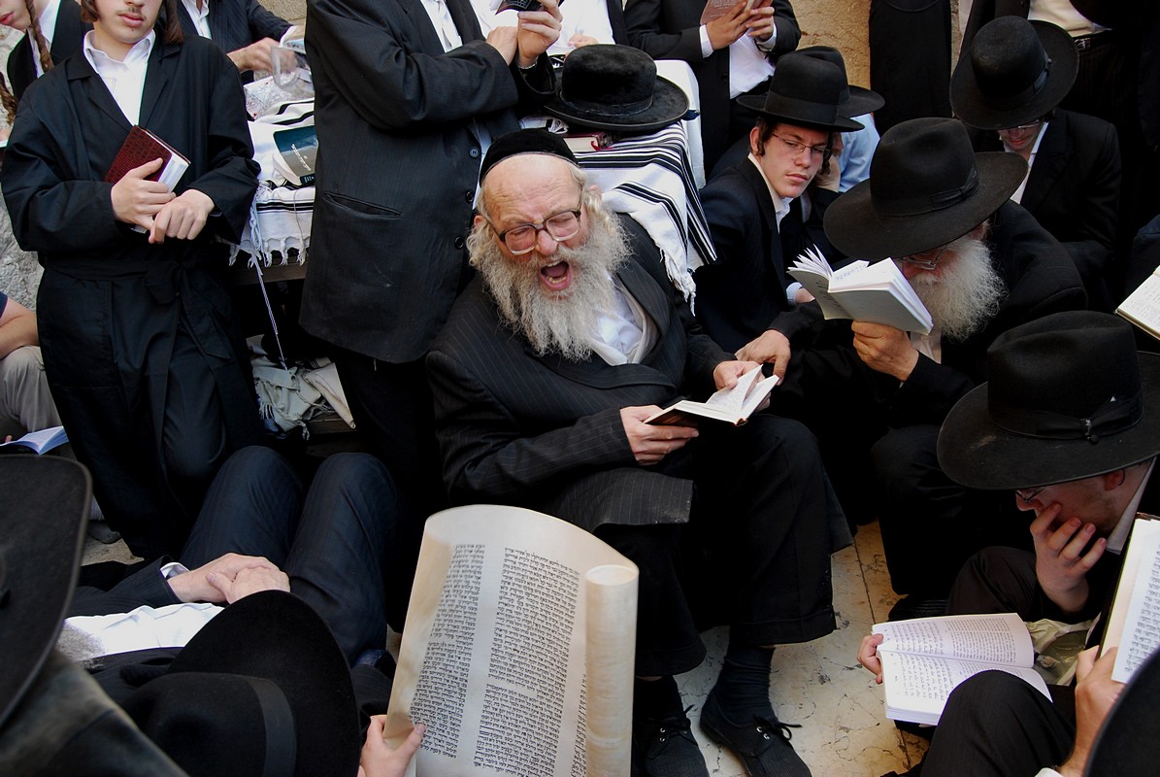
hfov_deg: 67.3
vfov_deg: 48.1
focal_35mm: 27
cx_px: 580
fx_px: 871
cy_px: 388
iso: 320
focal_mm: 18
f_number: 6.3
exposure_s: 1/60
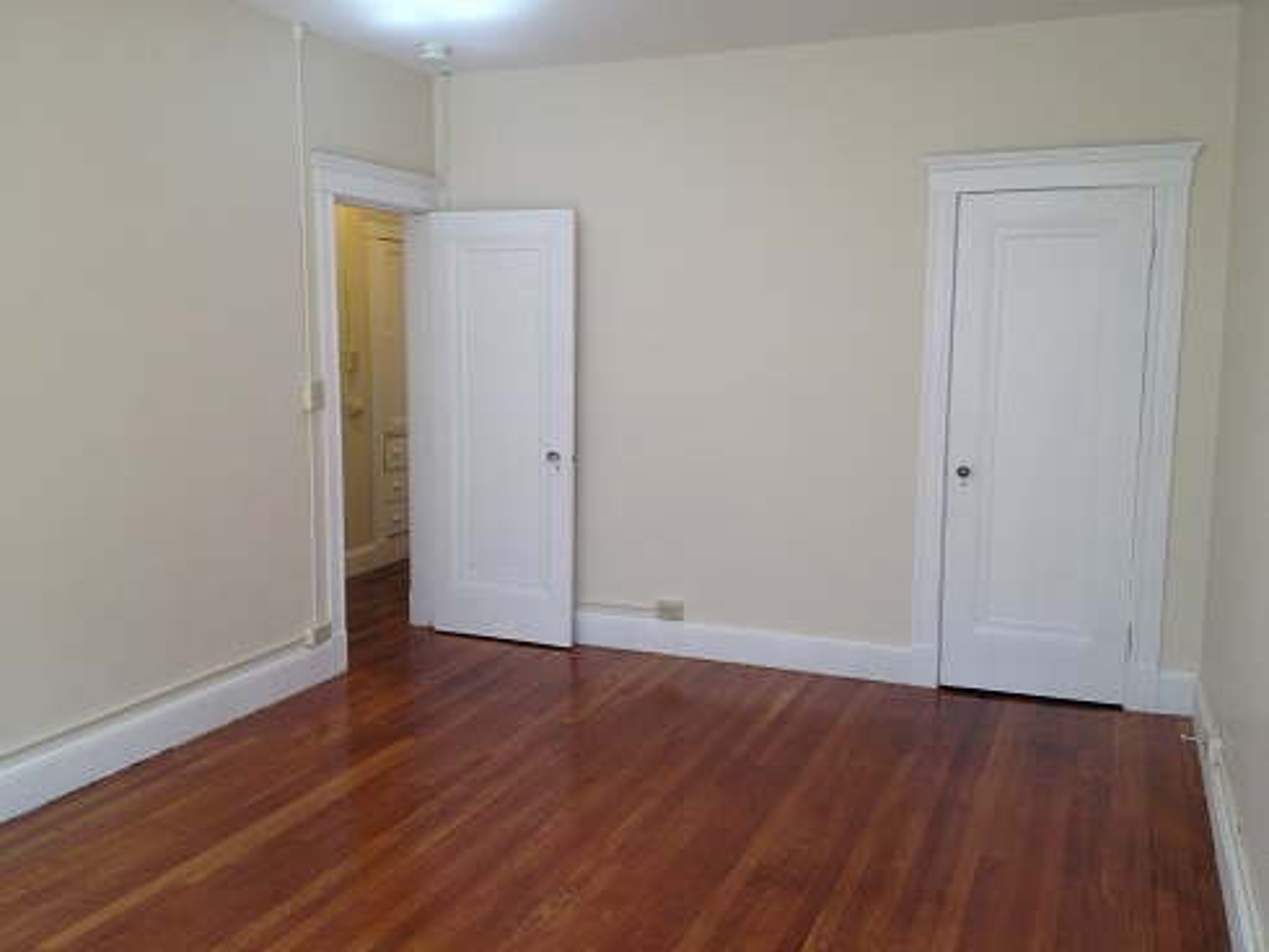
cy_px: 476
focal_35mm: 35
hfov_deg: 52.6
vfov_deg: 40.7
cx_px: 634
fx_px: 1284
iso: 50
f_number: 2.4
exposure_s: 1/40
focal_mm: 4.28
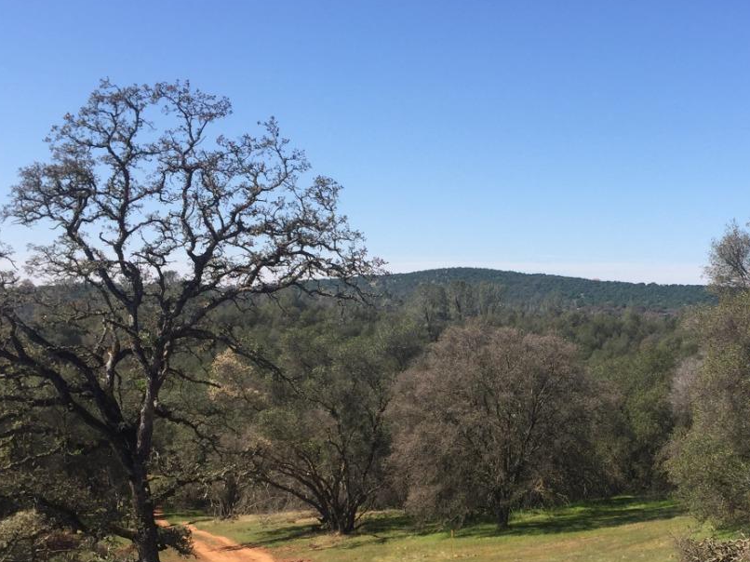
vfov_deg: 26.6
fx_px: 1170
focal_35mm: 54
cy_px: 428
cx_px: 553
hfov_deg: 34.9
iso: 32
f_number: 2.2
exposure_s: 1/1522
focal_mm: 4.15
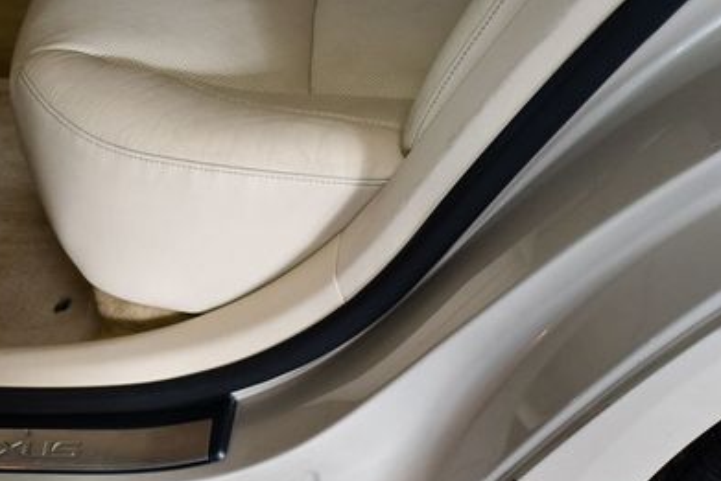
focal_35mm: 59
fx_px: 1182
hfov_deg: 33.8
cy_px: 393
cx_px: 278
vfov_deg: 22.7
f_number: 3.5
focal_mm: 18
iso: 800
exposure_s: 1/200
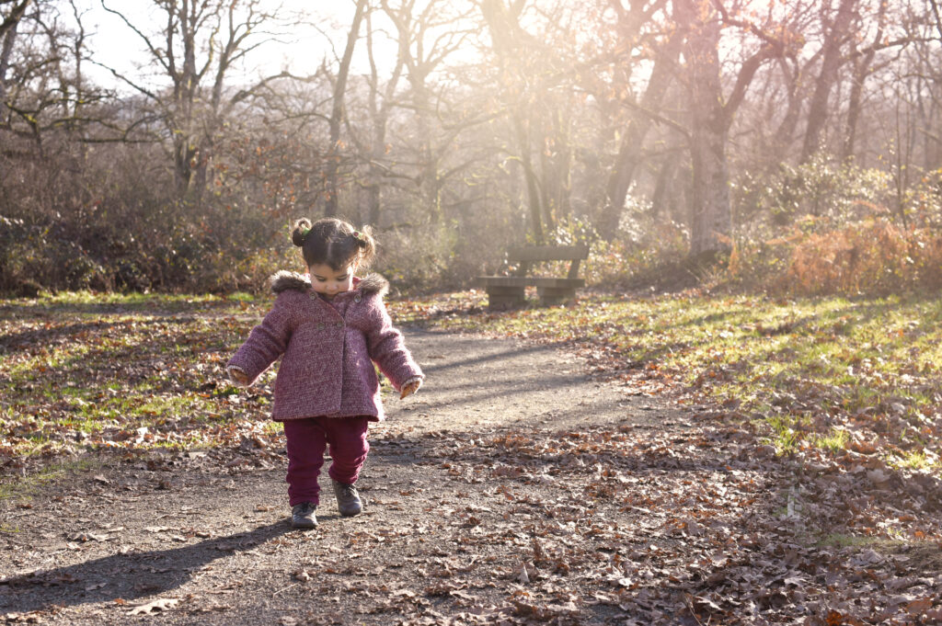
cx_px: 471
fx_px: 1307
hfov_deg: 39.6
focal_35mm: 50
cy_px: 313
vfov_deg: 26.9
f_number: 6.3
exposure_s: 1/800
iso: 400
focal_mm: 50
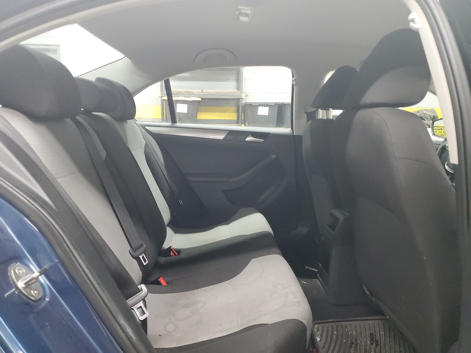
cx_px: 236
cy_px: 176
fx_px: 354
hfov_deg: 67.3
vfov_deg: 53.1
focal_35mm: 26
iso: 407
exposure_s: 1/60.2
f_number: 1.5
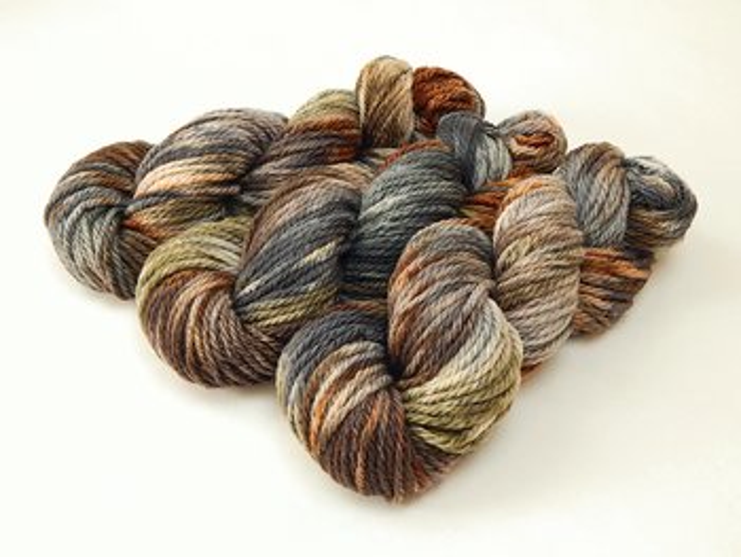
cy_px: 278
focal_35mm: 43
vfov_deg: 33.6
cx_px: 370
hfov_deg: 43.8
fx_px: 921
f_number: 3.6
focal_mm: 7.7
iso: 125
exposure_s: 1/25
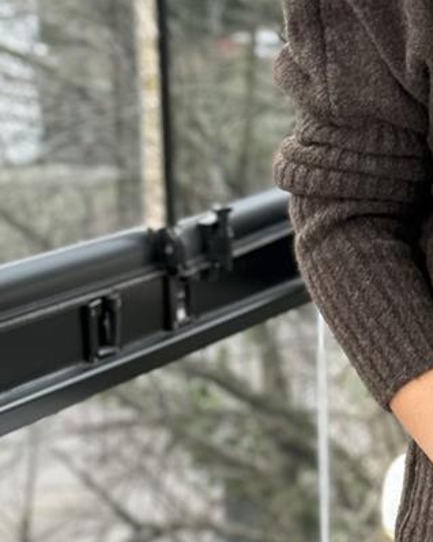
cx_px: 605
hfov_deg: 9.6
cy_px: 253
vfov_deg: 12.3
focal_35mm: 157
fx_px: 2517
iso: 125
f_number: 1.78
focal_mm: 6.76
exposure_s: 1/242
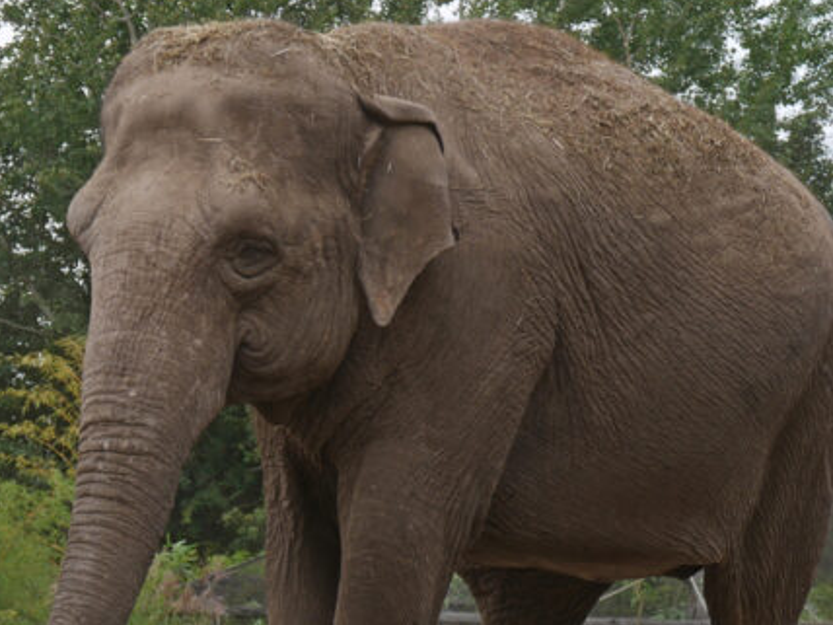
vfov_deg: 6.4
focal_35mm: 233
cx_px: 226
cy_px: 391
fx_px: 5607
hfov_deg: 8.5
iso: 200
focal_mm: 65
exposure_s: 1/250
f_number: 5.3
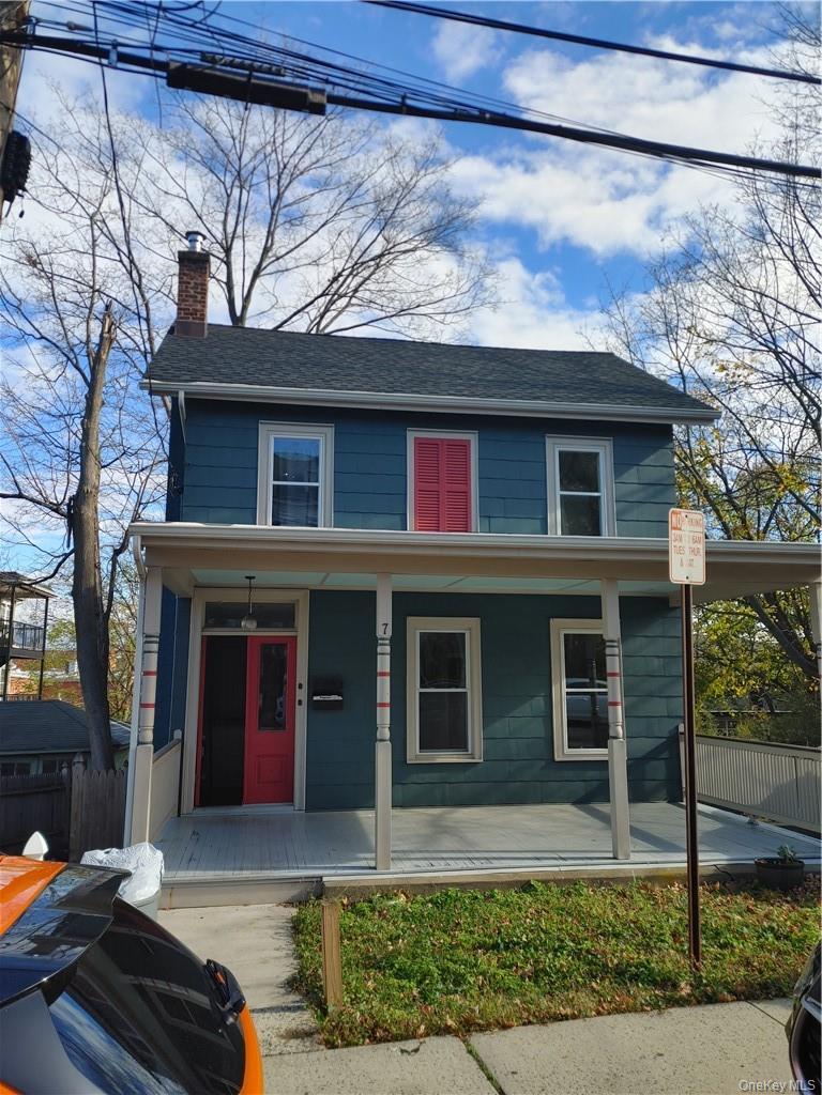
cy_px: 548
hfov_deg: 53.1
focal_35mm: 26
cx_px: 411
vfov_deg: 67.3
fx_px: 823
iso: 50
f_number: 1.8
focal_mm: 5.58
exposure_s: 1/1282
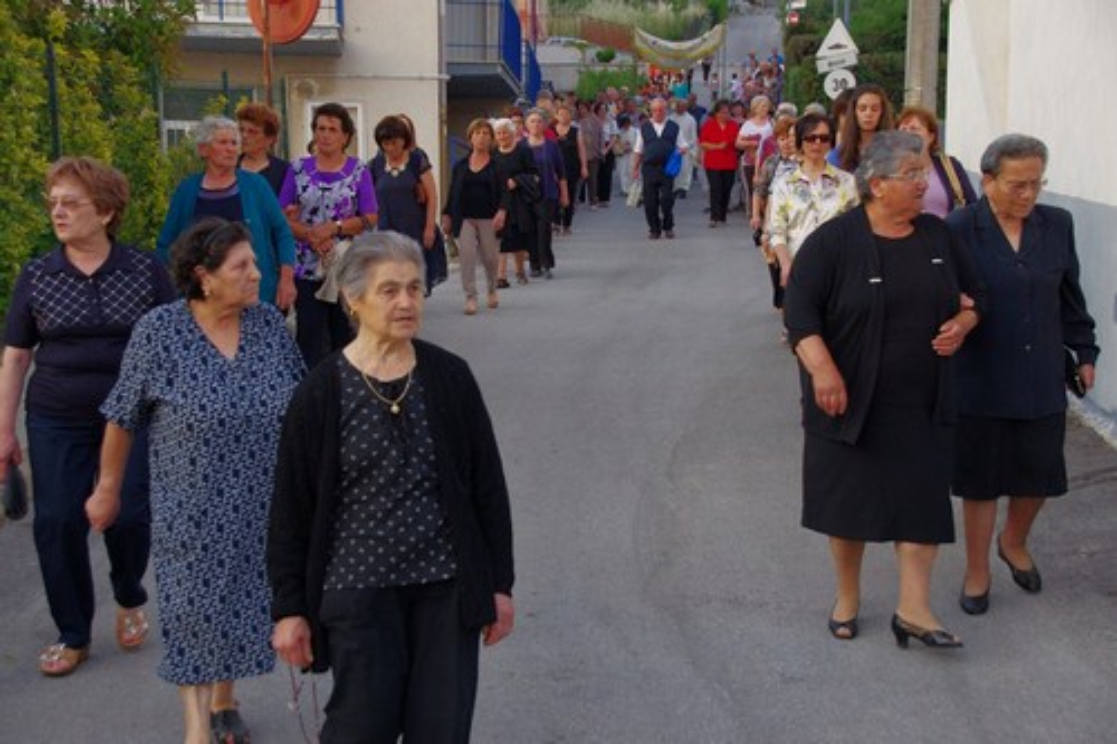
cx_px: 558
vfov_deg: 21.1
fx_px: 2001
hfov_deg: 31.2
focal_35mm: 64
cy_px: 372
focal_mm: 43
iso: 800
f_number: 6.3
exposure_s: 1/160
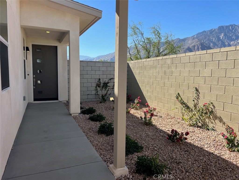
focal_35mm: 26
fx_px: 180
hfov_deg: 67.3
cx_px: 120
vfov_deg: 53.1
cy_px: 90
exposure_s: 1/2915
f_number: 1.5
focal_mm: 5.7
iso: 50
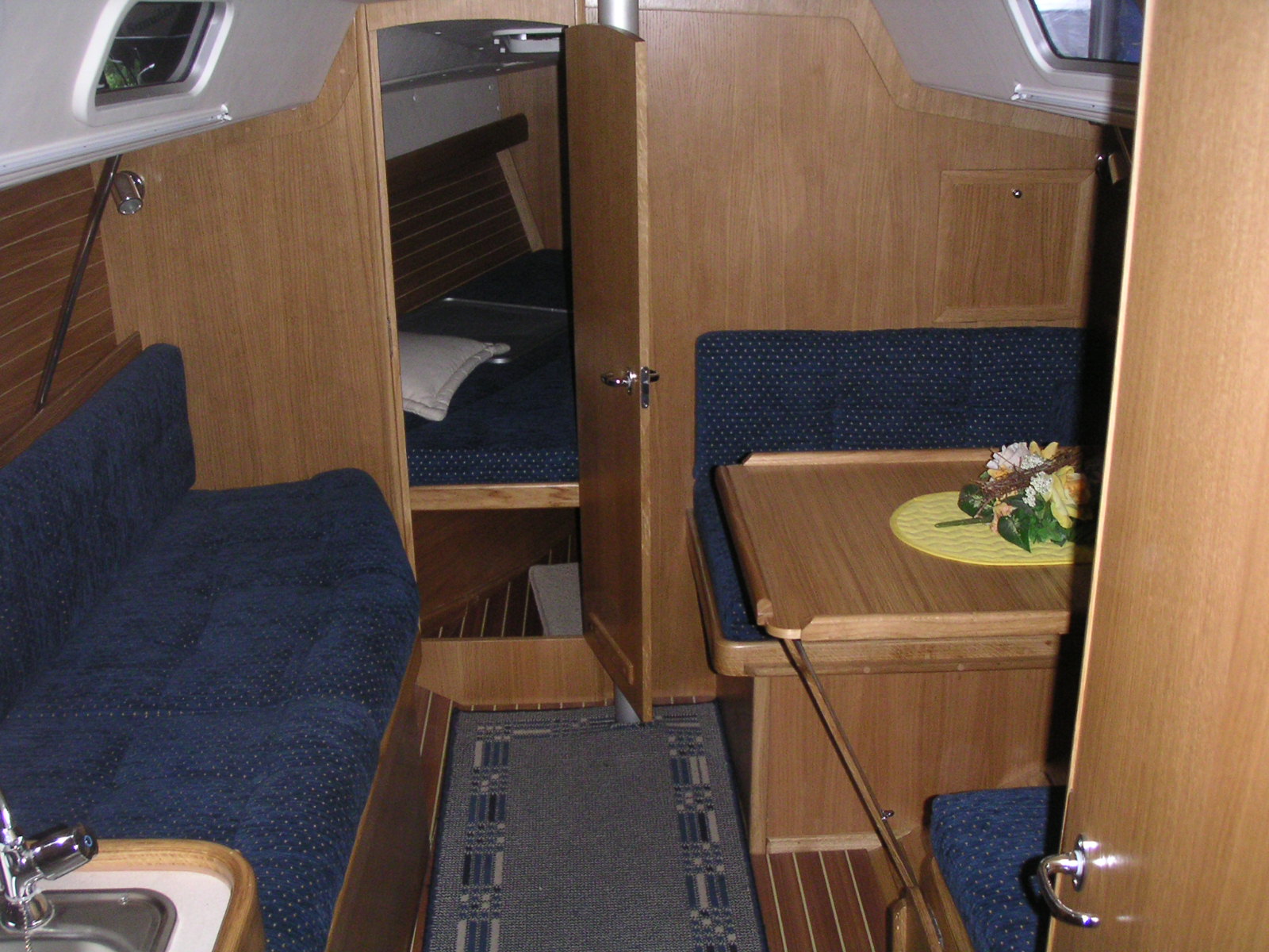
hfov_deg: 49.0
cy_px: 476
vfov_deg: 37.7
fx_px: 1393
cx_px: 634
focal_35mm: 38
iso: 160
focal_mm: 6
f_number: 2.8
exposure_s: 1/45
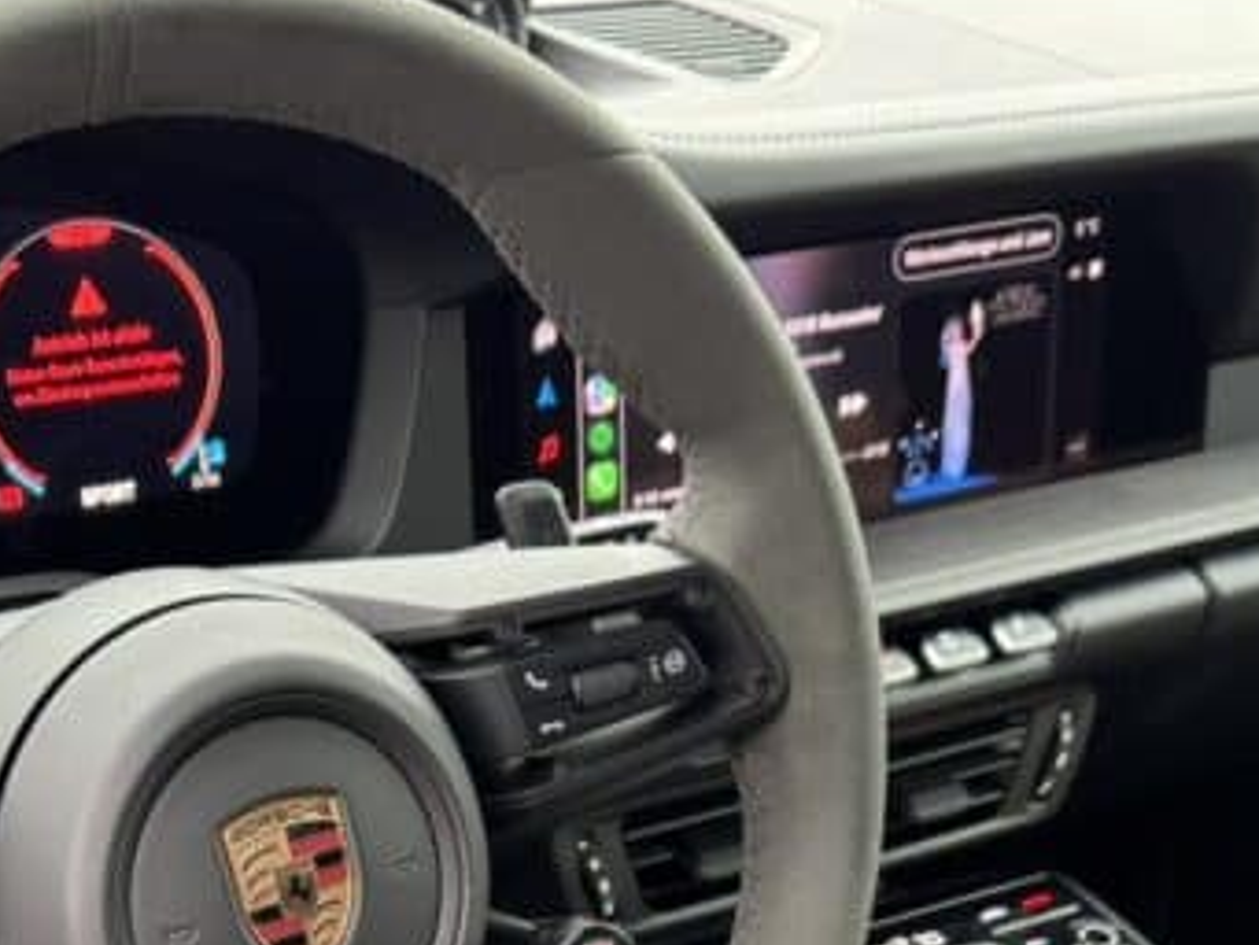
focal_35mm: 72
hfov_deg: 26.6
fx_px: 2620
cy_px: 1255
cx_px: 288
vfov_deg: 18.9
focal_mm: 6.76
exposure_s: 1/65
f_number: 1.78
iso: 200
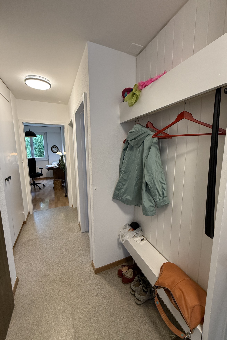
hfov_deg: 77.2
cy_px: 172
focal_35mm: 15
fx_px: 142
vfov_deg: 100.4
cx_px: 122
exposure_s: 1/50
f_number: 2.2
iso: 200
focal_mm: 2.22
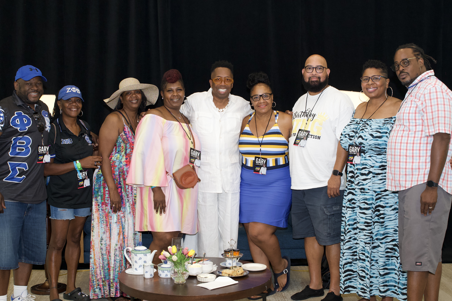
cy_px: 150
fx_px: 653
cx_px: 226
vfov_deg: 26.0
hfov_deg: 38.2
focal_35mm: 52
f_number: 4.5
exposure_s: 1/250
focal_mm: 35
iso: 2000
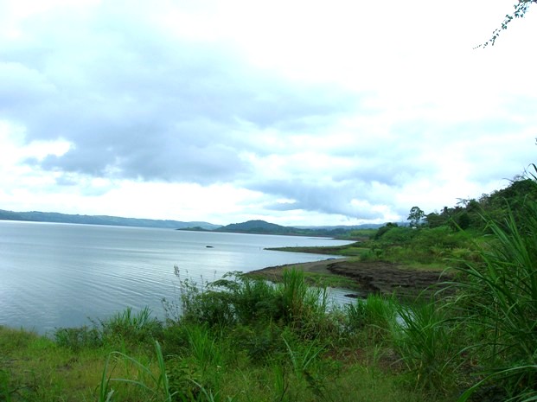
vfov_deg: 41.8
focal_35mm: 34
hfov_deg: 54.0
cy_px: 201
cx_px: 268
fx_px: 527
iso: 50
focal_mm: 5.7
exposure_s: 1/304
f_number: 4.9
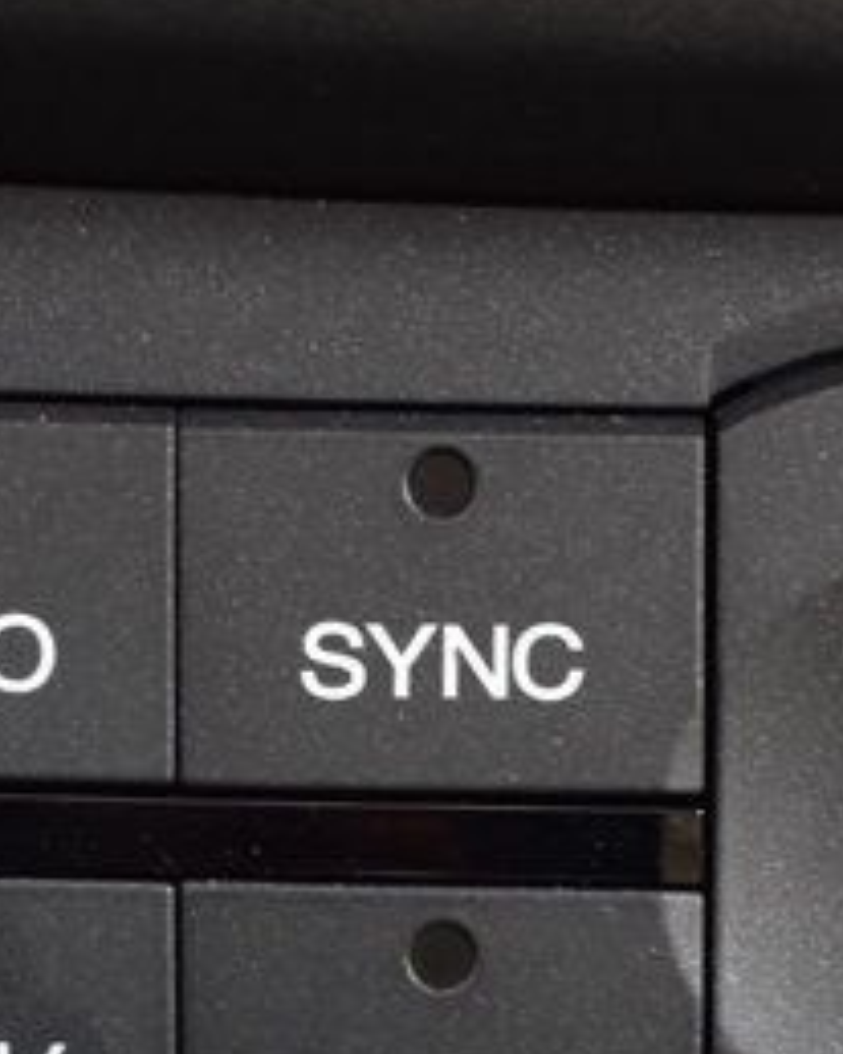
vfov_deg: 11.4
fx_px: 5211
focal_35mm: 167
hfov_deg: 9.2
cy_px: 1164
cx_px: 819
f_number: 6.3
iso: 560
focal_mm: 30
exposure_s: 1/15
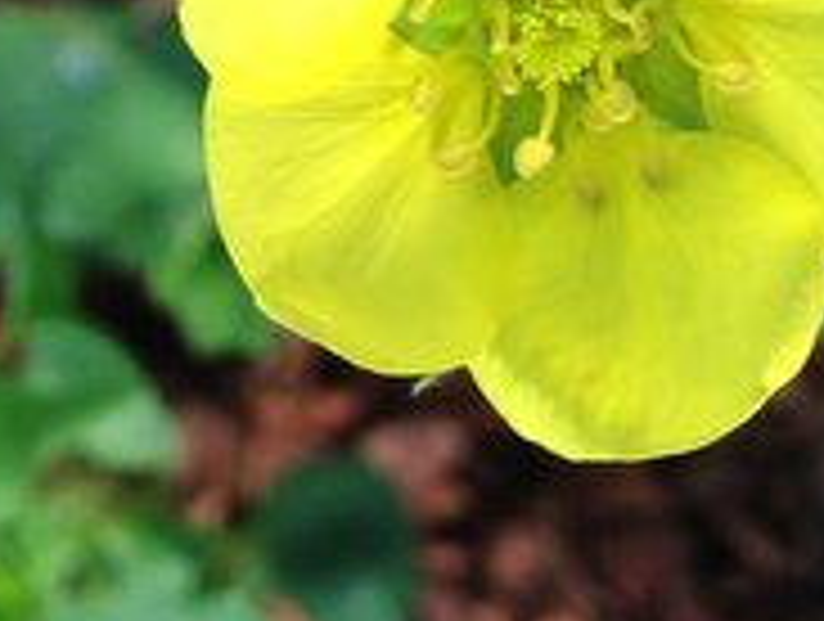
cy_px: -158
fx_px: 2576
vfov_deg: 13.3
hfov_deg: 18.0
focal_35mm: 108
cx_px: 176
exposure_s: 1/253
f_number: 2.4
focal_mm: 4.12
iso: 50
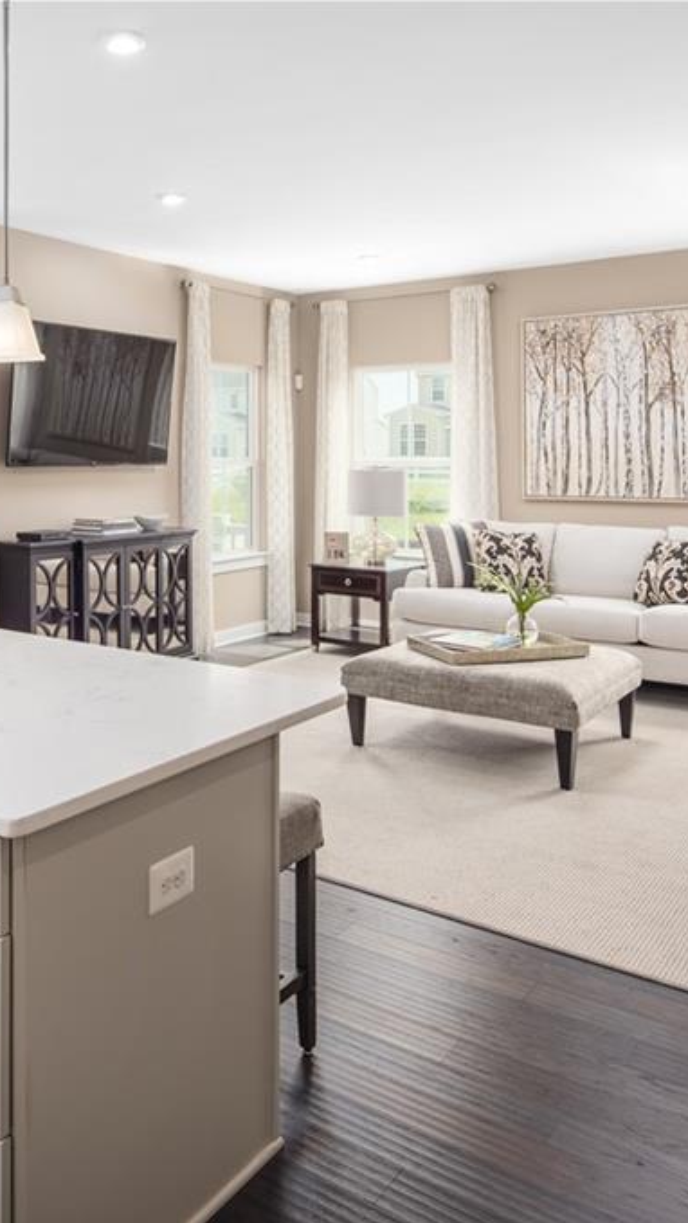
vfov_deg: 64.3
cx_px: 119
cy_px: 613
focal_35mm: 30
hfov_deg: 37.3
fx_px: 973
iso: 200
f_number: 8
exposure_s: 1/250
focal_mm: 19
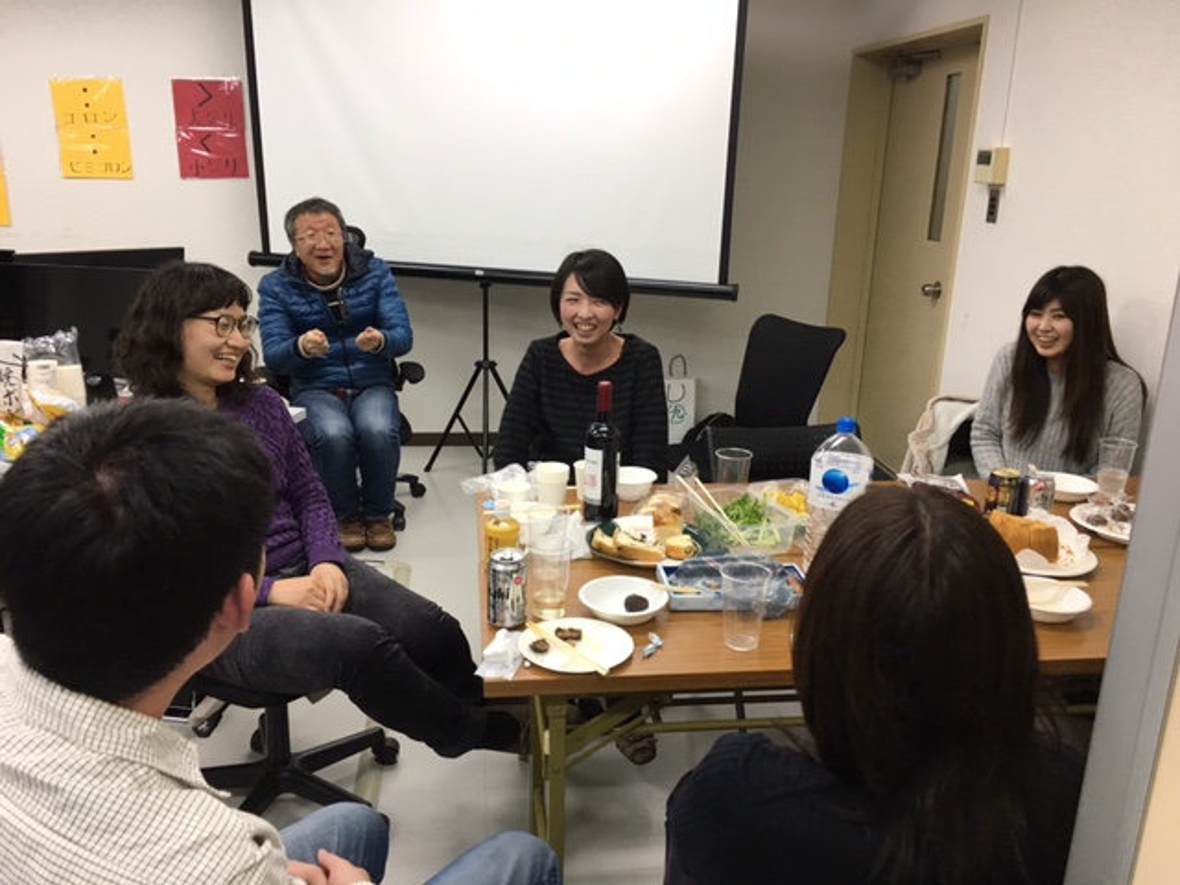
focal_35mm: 29
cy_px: 442
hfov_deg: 61.7
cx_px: 590
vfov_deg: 48.2
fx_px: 989
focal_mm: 4.15
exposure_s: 1/30
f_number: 2.2
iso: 40
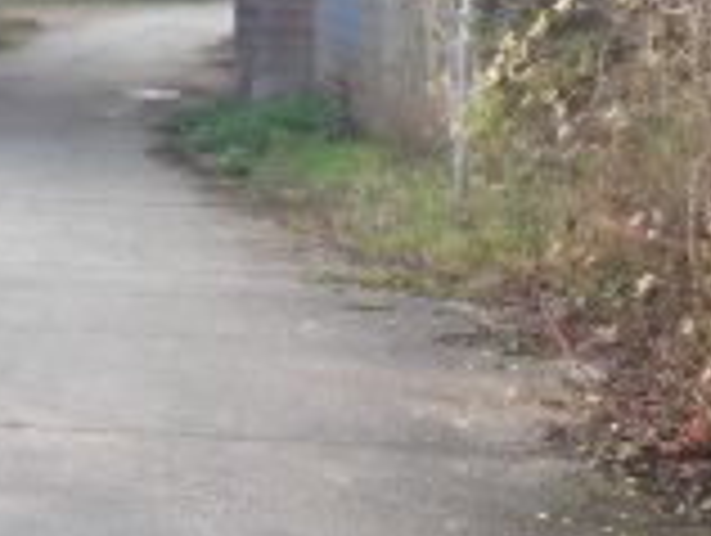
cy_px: -45
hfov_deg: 19.4
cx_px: -72
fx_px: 1995
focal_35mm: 97
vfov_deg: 14.9
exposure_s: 1/100
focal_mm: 5.2
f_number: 3.3
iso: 100
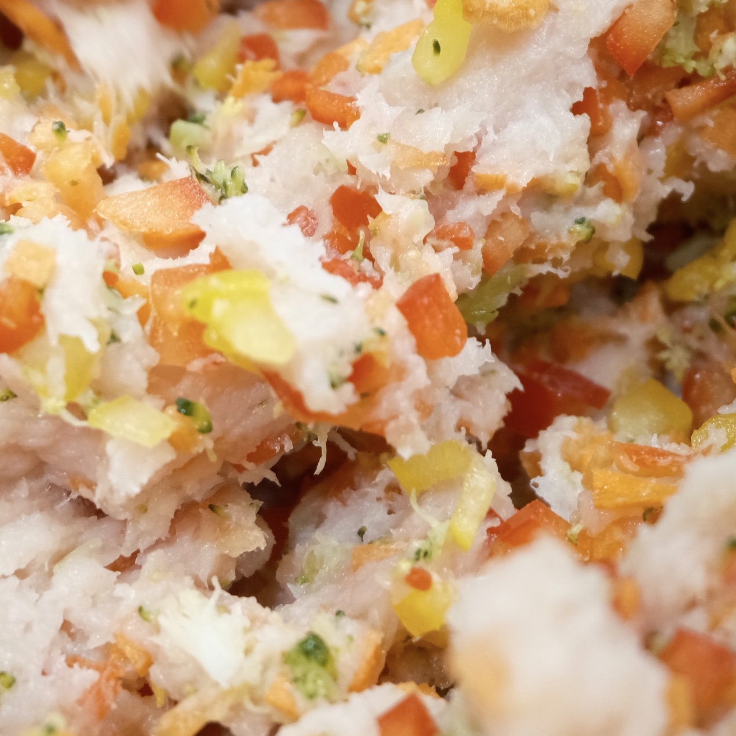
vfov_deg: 31.0
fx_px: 1323
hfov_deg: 31.1
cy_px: 455
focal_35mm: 55
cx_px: 368
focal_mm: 28.8
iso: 2500
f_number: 4.5
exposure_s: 1/200
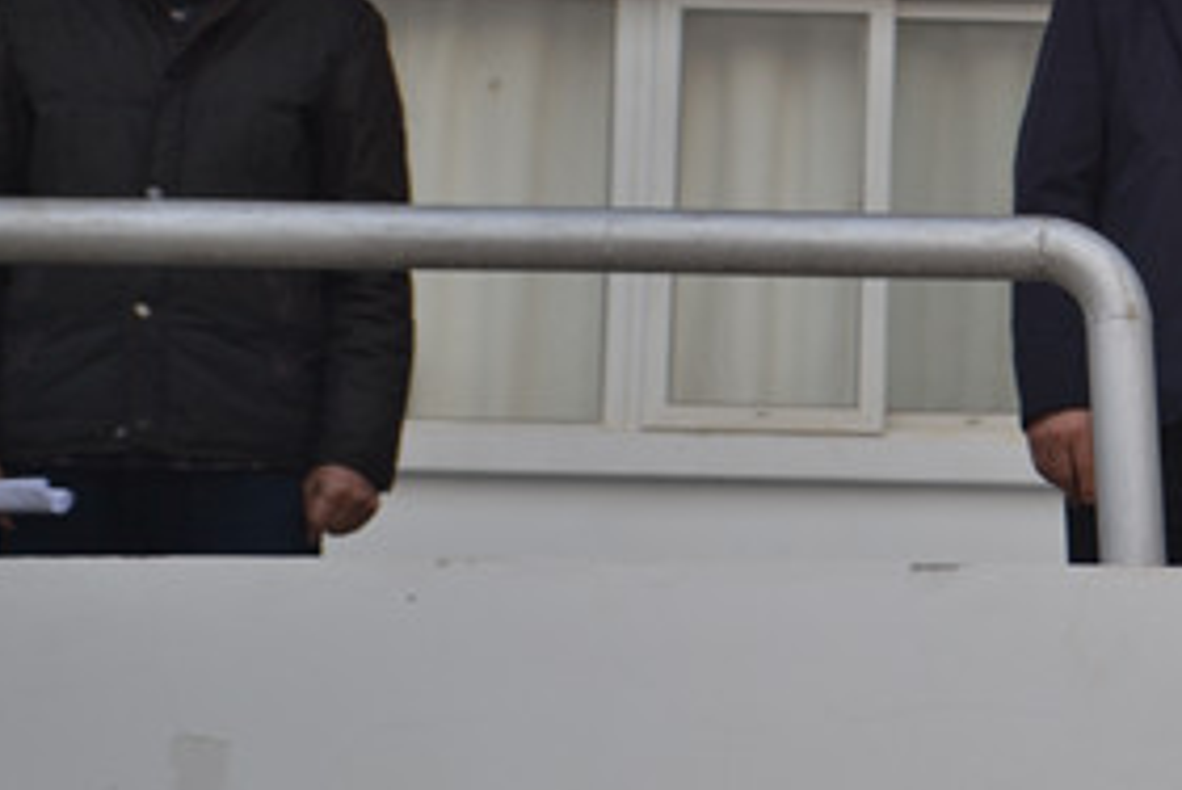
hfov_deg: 12.7
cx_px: 1178
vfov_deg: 8.6
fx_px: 5259
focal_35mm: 160
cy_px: 84
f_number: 5.6
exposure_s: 1/125
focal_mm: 50
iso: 160
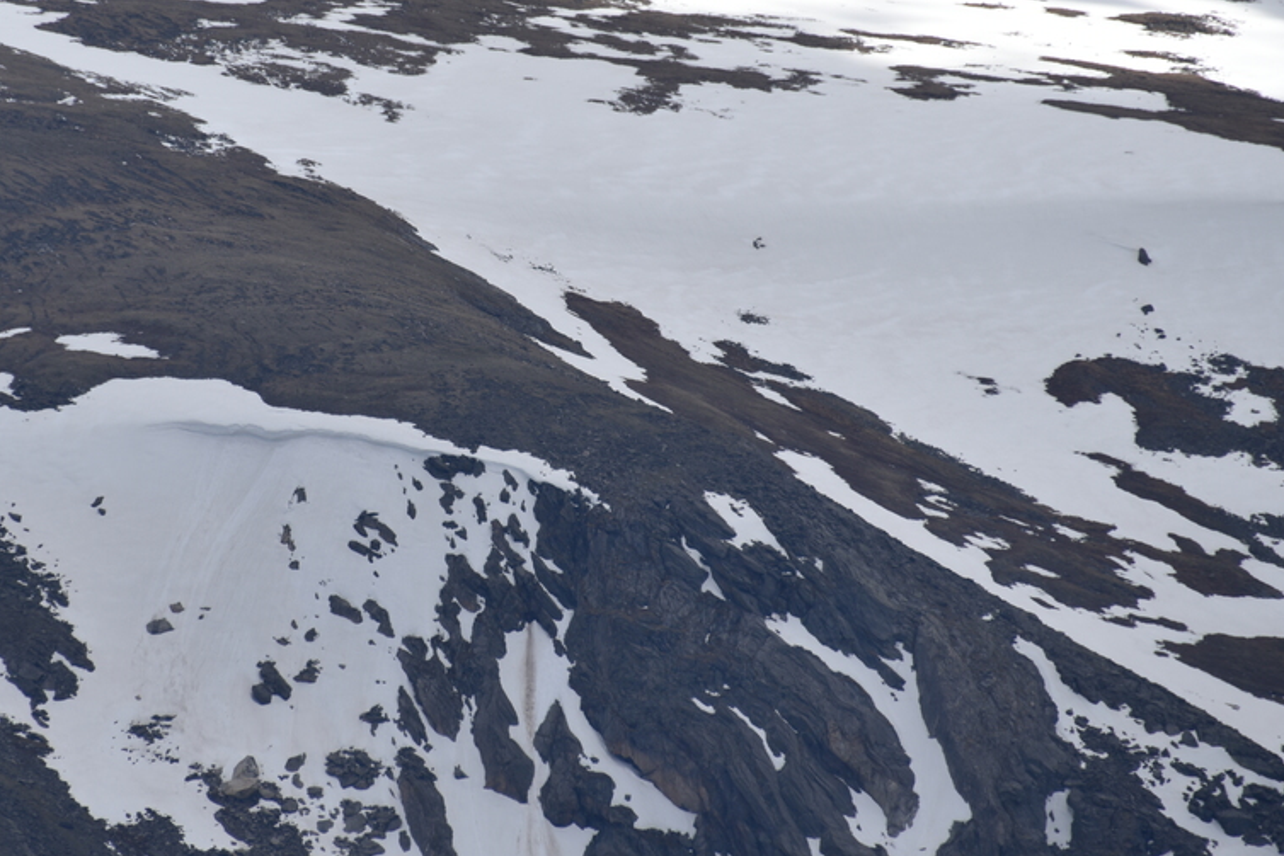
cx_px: 434
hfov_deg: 4.0
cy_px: 254
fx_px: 18157
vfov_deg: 2.7
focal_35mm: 509
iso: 100
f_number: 8
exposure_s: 1/640
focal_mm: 300
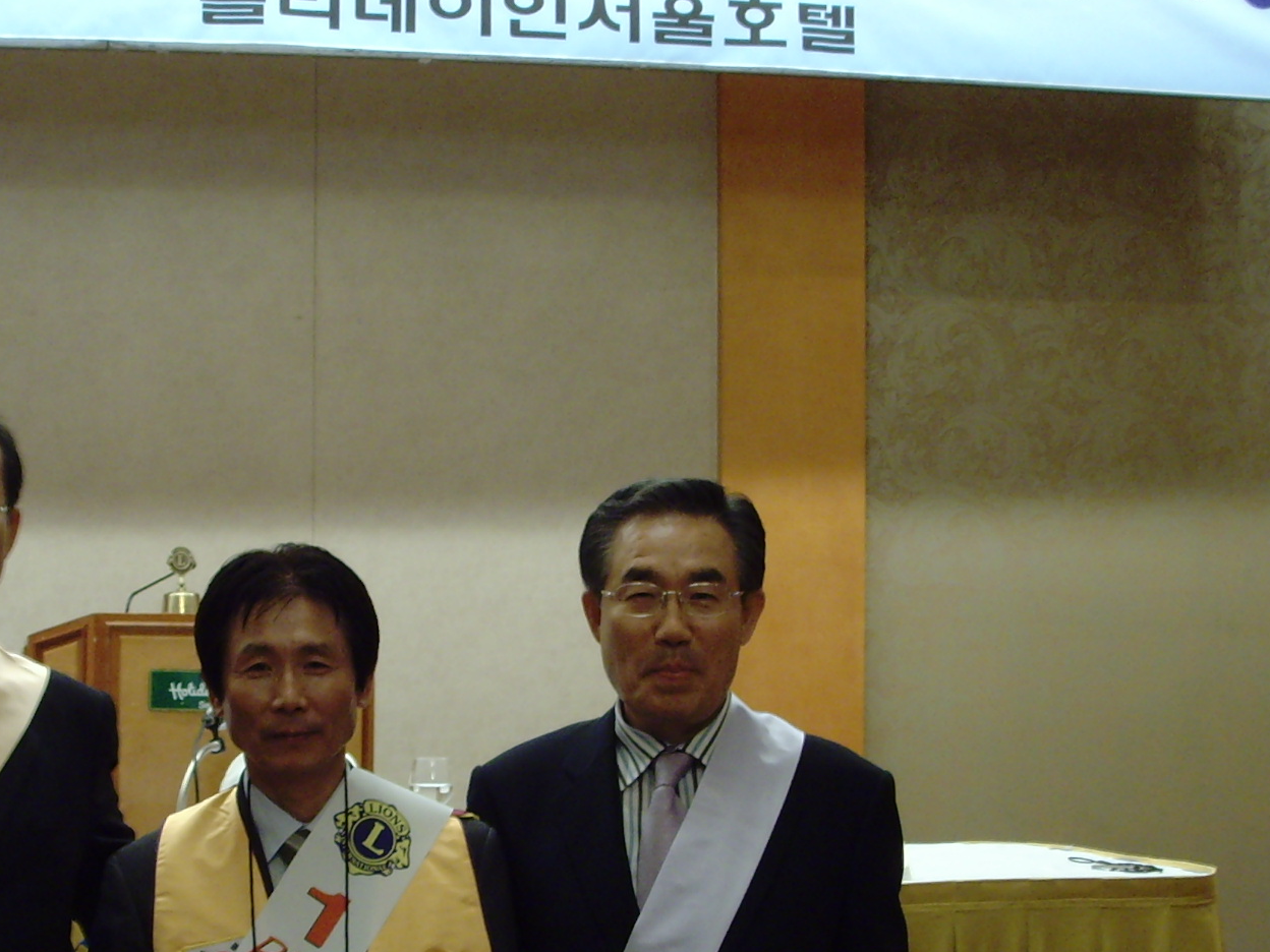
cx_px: 349
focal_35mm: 71
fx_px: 2605
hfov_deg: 27.1
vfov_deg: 20.6
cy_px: 681
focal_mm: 6.6
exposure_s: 1/10
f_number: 3.5
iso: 200
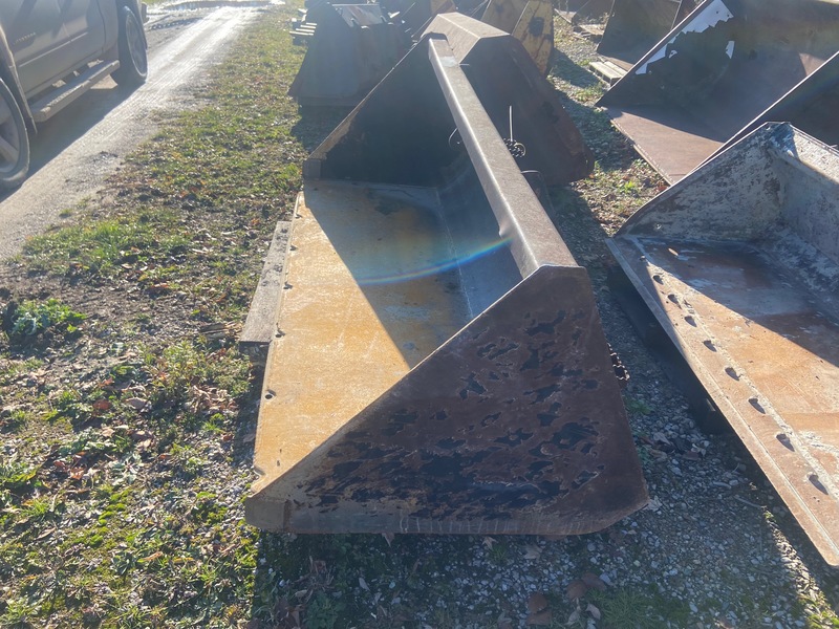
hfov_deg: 67.3
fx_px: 630
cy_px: 314
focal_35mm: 26
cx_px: 420
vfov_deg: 53.1
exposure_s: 1/1025
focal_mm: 4.25
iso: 32
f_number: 1.8
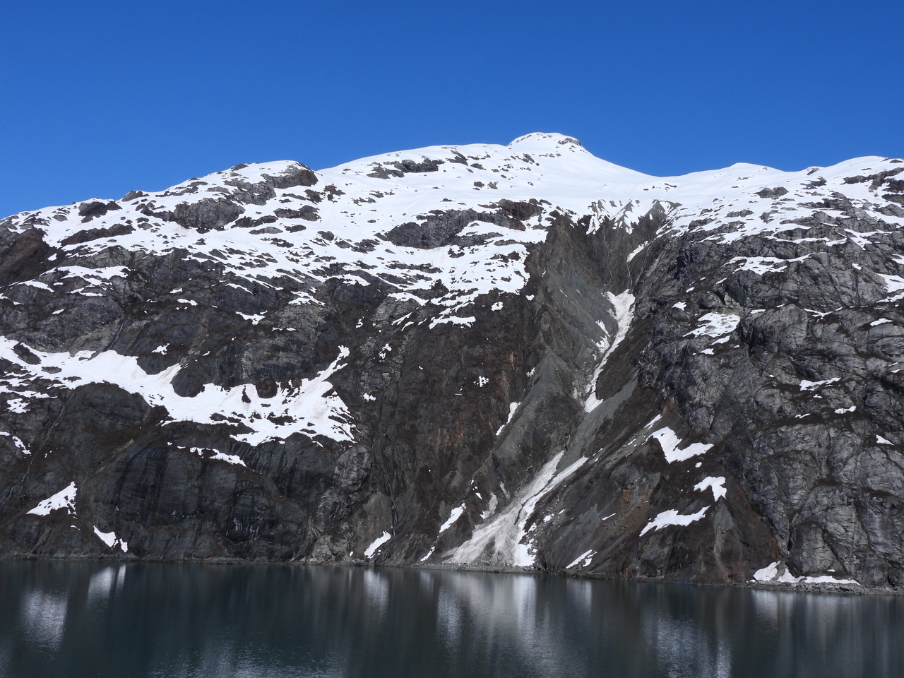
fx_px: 1045
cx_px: 452
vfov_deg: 36.0
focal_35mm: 40
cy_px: 339
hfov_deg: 46.8
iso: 100
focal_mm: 7.1
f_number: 4.5
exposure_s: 1/2000
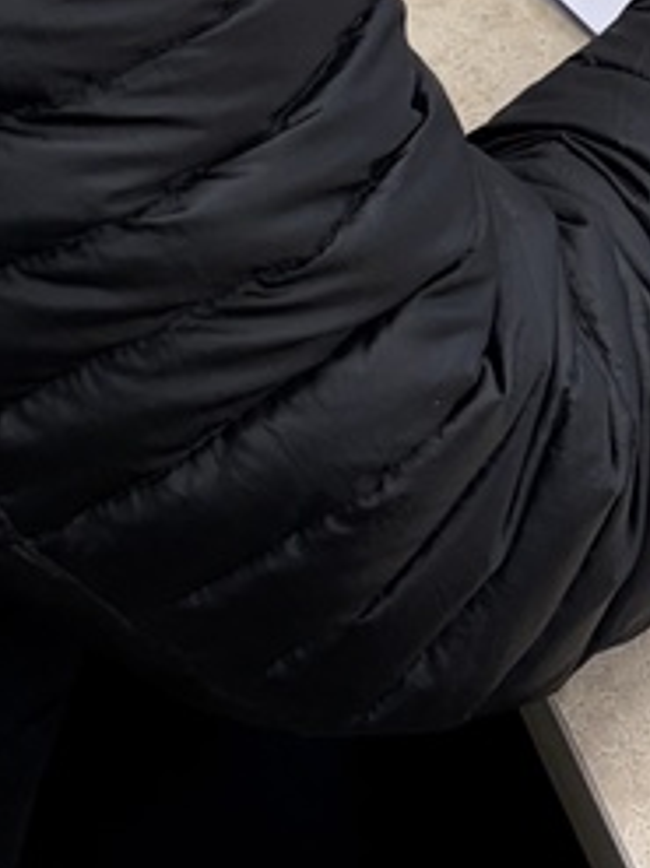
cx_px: 745
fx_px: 2706
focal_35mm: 108
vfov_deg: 15.6
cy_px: -685
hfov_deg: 13.4
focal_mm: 5.96
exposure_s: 1/60
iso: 80
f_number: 1.6
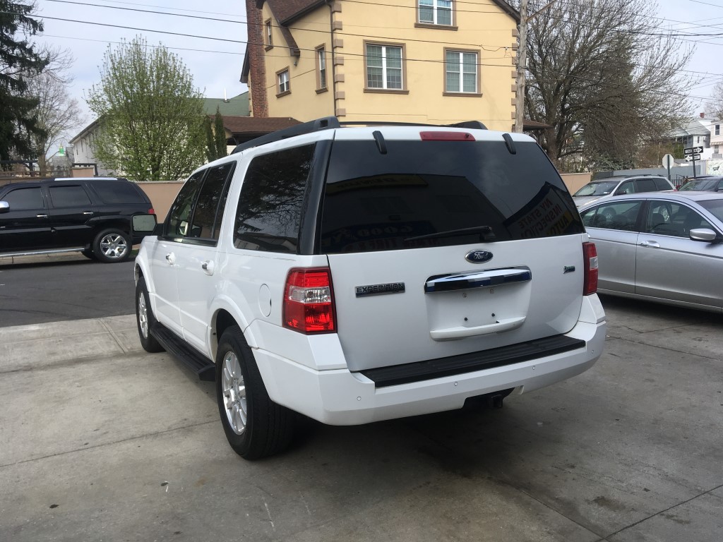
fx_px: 606
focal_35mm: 29
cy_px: 271
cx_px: 362
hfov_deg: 61.7
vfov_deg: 48.2
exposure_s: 1/1068
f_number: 2.2
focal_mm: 4.15
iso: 25
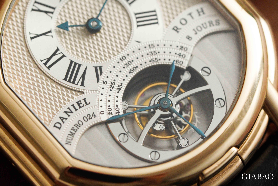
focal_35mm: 135
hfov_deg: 15.2
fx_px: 1042
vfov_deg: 10.2
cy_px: 93
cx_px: 139
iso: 2500
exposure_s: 1/160
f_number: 5.6
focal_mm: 90
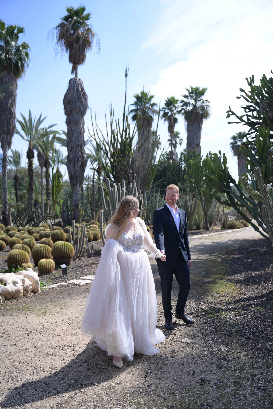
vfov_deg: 56.5
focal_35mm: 34
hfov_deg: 39.5
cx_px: 136
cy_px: 204
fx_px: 381
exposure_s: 1/1000
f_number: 3.5
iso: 100
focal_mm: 33.5
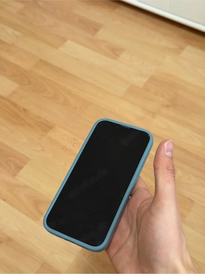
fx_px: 379
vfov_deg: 39.7
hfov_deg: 30.3
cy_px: 137
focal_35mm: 48
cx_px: 102
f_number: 1.78
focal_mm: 6.76
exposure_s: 1/40
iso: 500
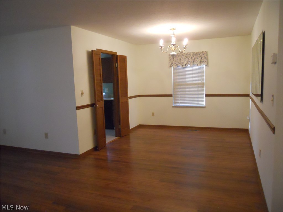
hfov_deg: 63.4
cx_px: 142
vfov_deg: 49.7
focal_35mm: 28
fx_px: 229
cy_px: 106
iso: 800
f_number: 2.7
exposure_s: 1/50
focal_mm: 5
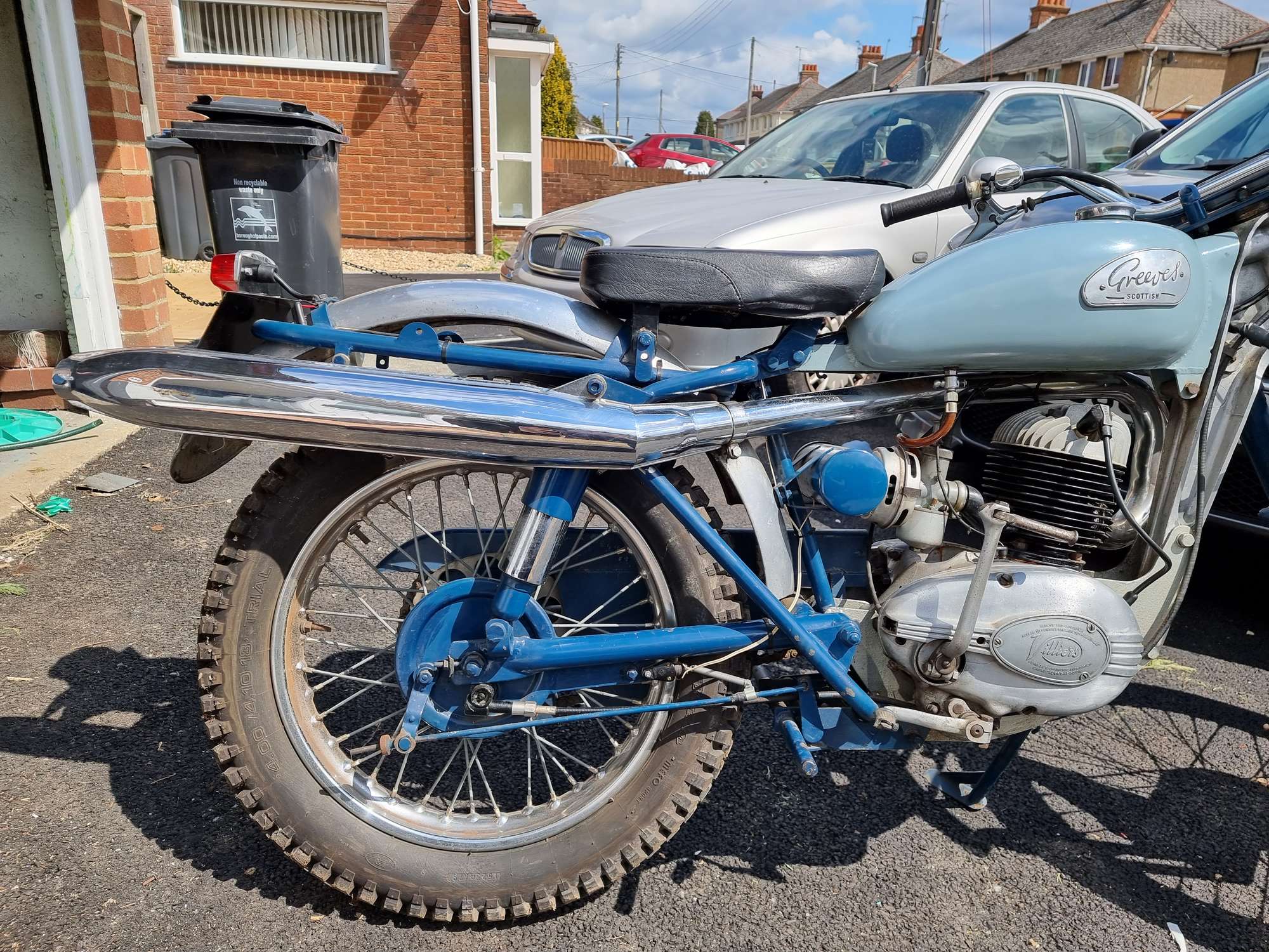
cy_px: 476
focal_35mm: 24
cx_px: 634
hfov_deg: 71.6
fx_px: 880
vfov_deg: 56.8
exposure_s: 1/806
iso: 50
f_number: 1.8
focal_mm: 6.7
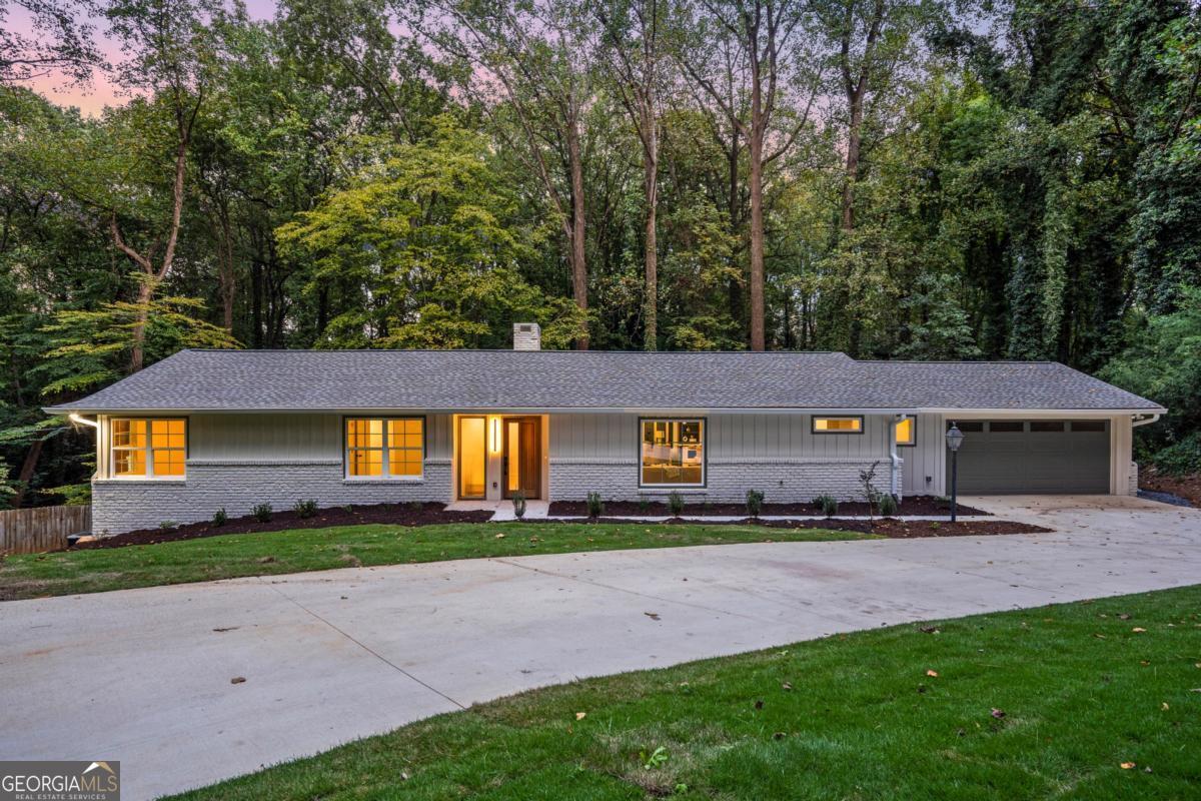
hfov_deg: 86.9
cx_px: 600
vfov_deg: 64.6
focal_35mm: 19
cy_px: 400
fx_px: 634
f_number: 8
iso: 500
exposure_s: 1/4
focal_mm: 19
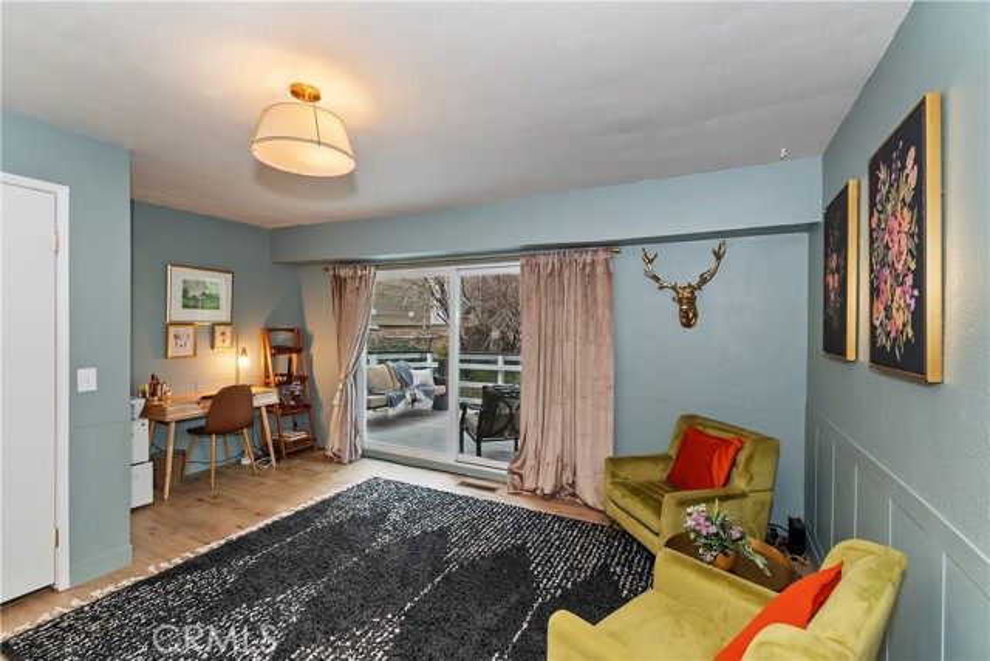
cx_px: 495
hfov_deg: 100.4
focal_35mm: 15
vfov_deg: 77.4
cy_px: 330
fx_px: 413
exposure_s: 1/30
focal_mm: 10
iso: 400
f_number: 8
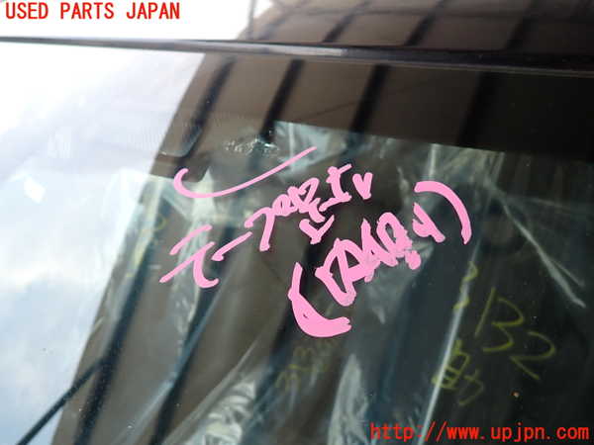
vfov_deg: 54.9
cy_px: 222
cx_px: 297
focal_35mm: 25
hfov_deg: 69.4
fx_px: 429
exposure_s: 1/200
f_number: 2
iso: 100
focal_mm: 4.5
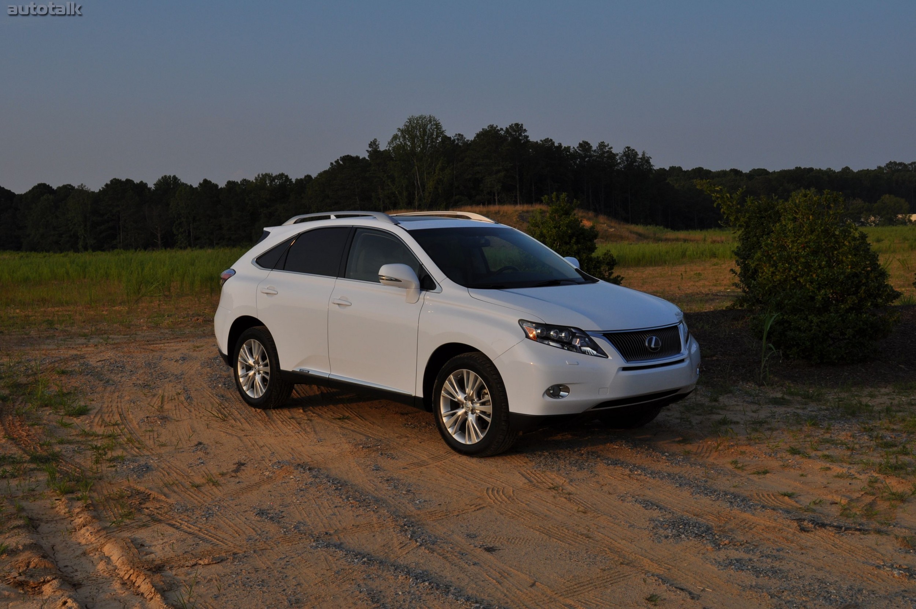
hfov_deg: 46.4
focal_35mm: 42
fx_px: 1067
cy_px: 304
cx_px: 458
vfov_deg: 31.8
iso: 200
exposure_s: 1/400
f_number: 10
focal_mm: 28
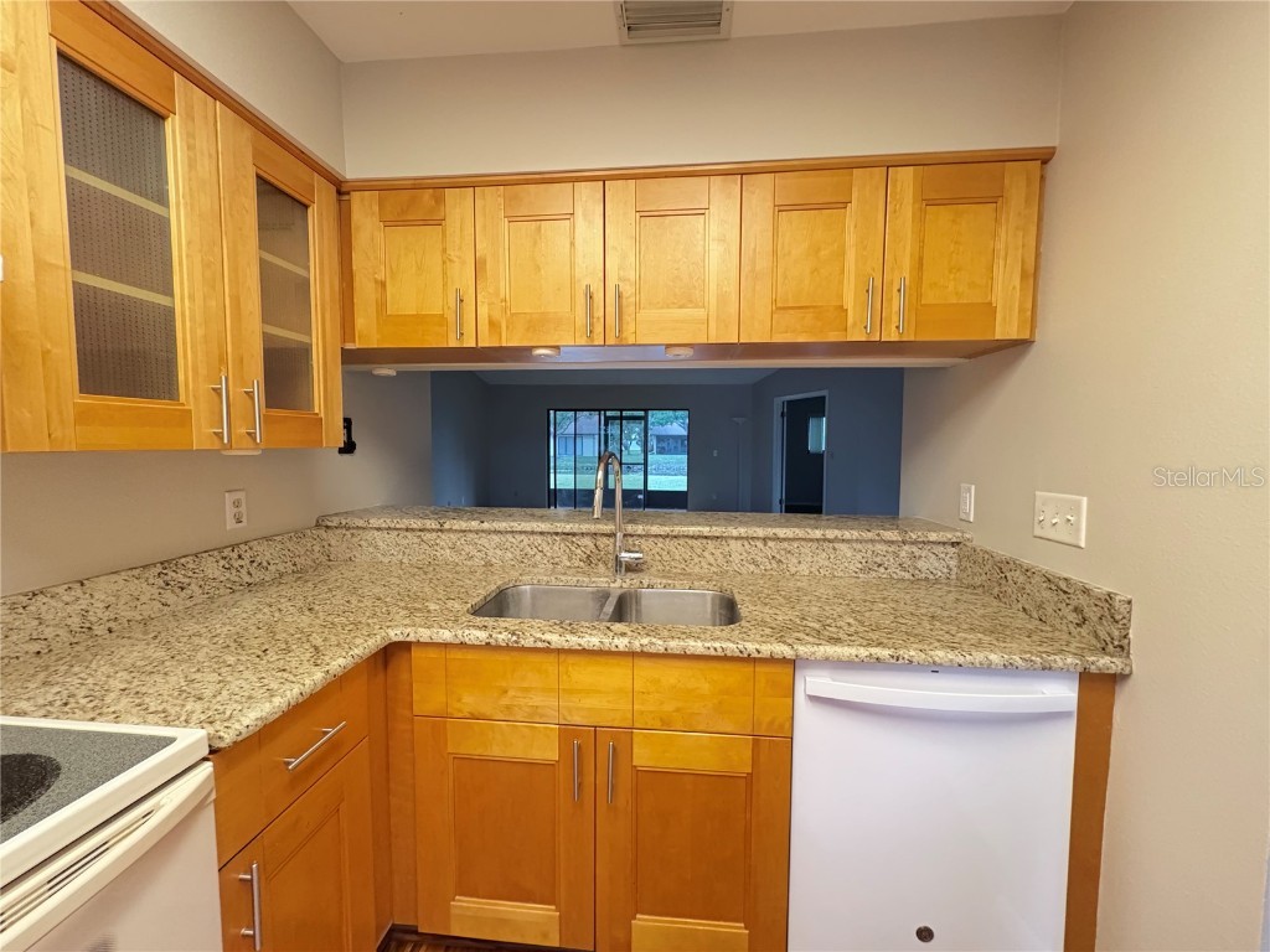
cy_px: 476
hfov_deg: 102.1
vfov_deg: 85.7
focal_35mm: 14
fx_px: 514
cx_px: 635
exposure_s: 1/40
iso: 1000
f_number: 2.2
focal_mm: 2.22
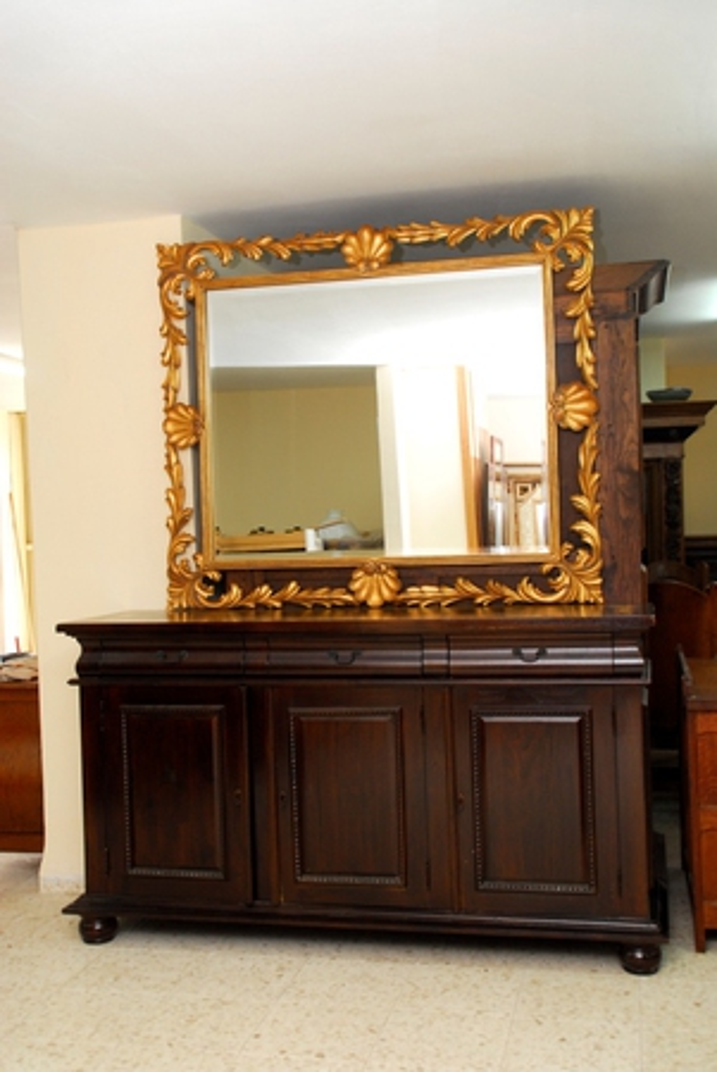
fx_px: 1252
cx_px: 358
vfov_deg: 46.4
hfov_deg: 32.0
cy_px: 536
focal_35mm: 42
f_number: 6.3
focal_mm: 28
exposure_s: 1/50
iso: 320
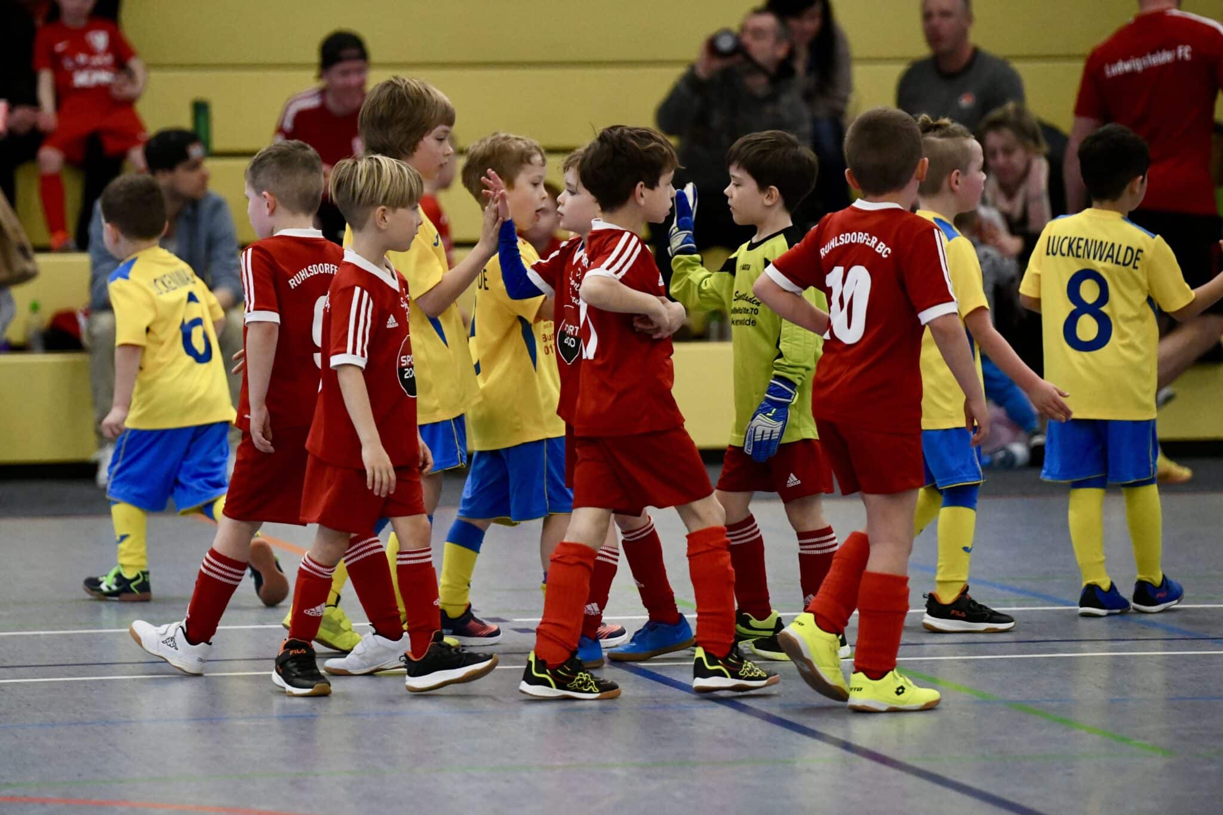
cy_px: 408
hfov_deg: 12.5
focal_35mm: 165
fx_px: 5605
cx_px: 612
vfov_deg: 8.3
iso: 8000
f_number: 2.8
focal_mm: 165
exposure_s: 1/1600
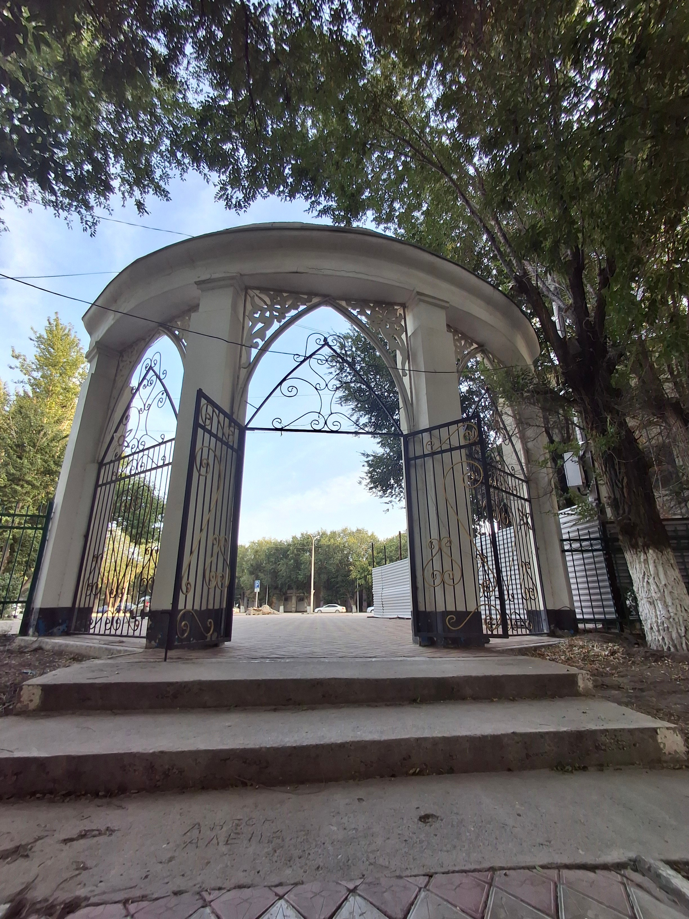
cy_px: 460
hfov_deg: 78.1
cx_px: 344
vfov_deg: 94.5
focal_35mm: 16
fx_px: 425
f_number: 2.2
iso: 40
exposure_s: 1/222
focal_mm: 1.64
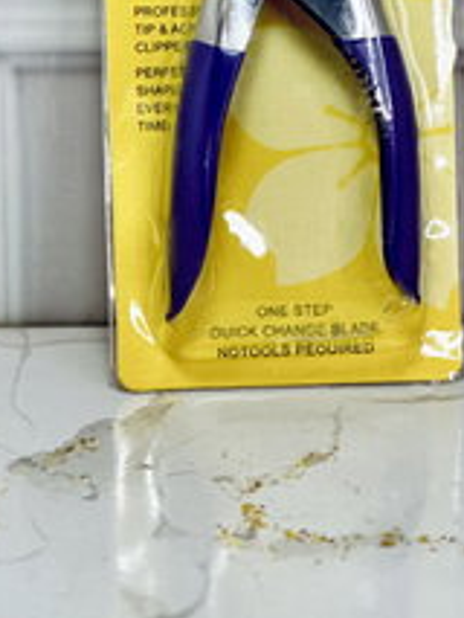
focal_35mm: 193
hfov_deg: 7.7
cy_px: 19
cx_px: 264
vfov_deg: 10.2
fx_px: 3446
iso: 125
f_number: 2.8
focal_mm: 9
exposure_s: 1/100
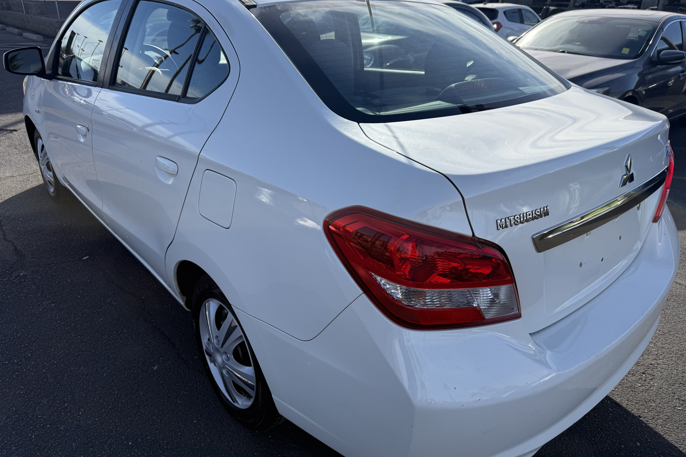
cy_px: 201
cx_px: 343
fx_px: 476
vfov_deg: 51.2
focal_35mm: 25
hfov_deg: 71.5
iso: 80
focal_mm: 6.76
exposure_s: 1/3584
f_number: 1.78
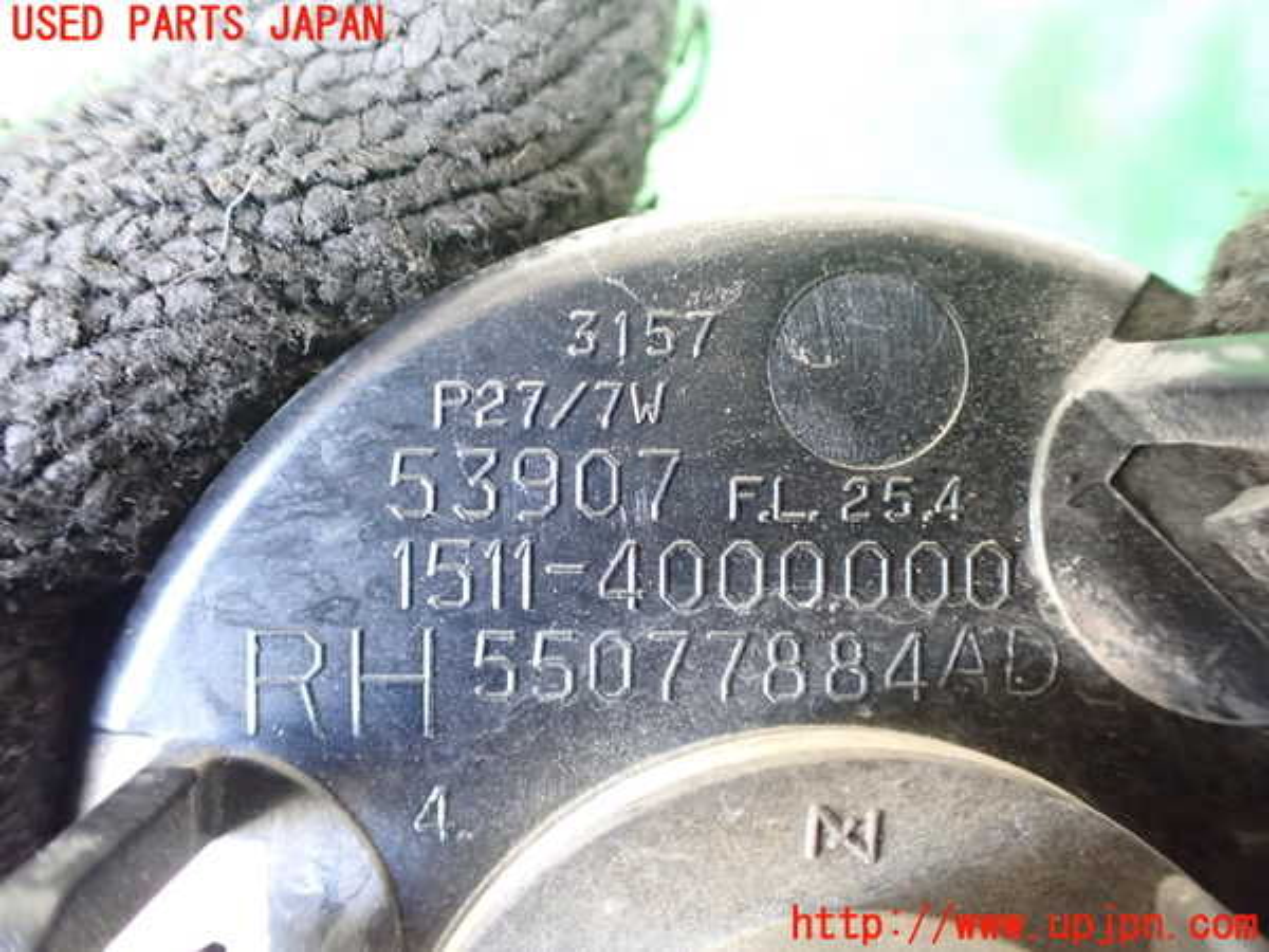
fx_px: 1100
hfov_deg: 60.0
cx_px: 634
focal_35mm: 30
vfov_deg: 46.8
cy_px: 476
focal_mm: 5.4
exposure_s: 1/30
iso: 1250
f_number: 2.3
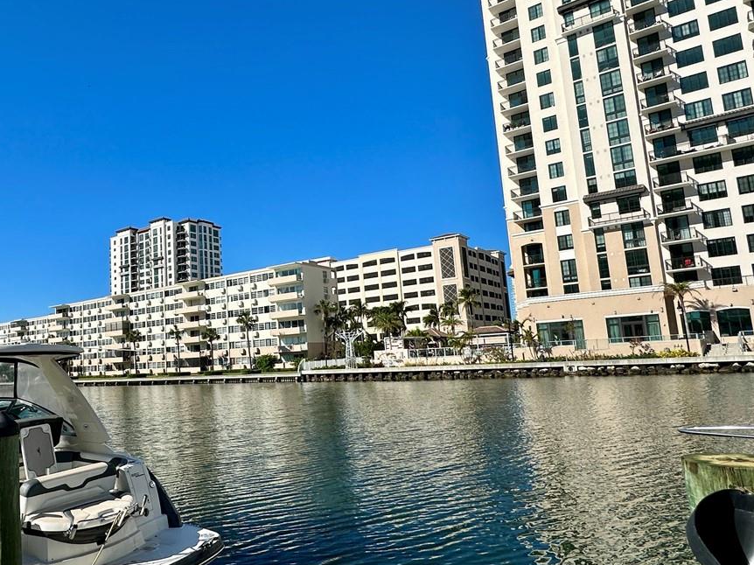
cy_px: 285
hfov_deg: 65.6
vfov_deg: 53.0
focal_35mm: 26
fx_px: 566
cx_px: 252
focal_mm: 2.22
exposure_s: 1/2817
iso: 40
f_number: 2.2
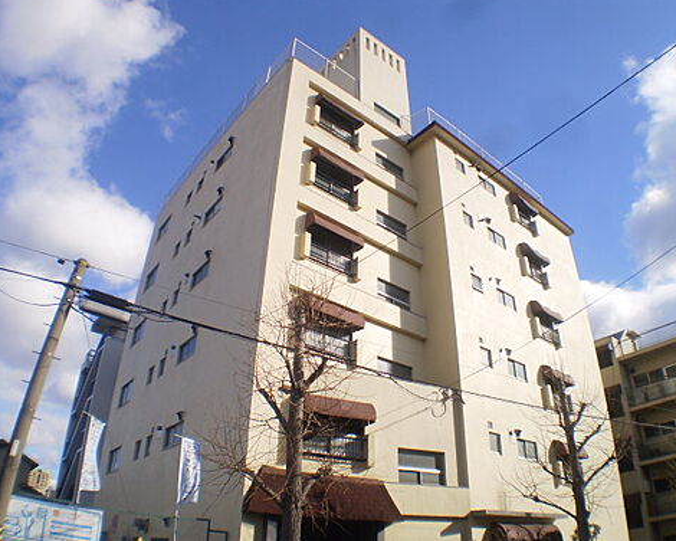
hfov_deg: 47.9
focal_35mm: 38
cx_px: 362
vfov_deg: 39.2
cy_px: 268
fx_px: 760
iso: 64
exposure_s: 1/500
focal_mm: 6.3
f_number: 4.6
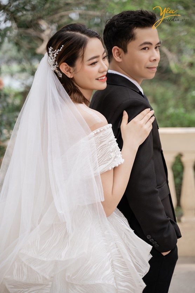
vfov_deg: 27.0
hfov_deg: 18.2
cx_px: 98
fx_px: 610
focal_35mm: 75
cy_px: 146
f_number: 2.8
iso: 160
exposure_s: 1/800
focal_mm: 75
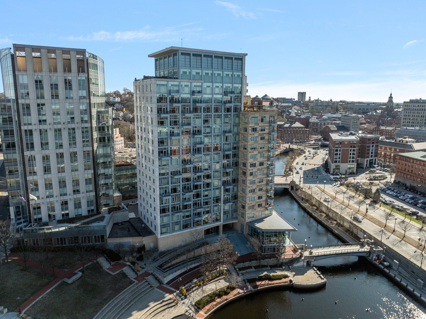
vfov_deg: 56.8
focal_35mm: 24
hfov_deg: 71.6
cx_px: 213
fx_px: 295
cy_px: 160
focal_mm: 12.29
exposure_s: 1/500
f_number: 2.8
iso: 200
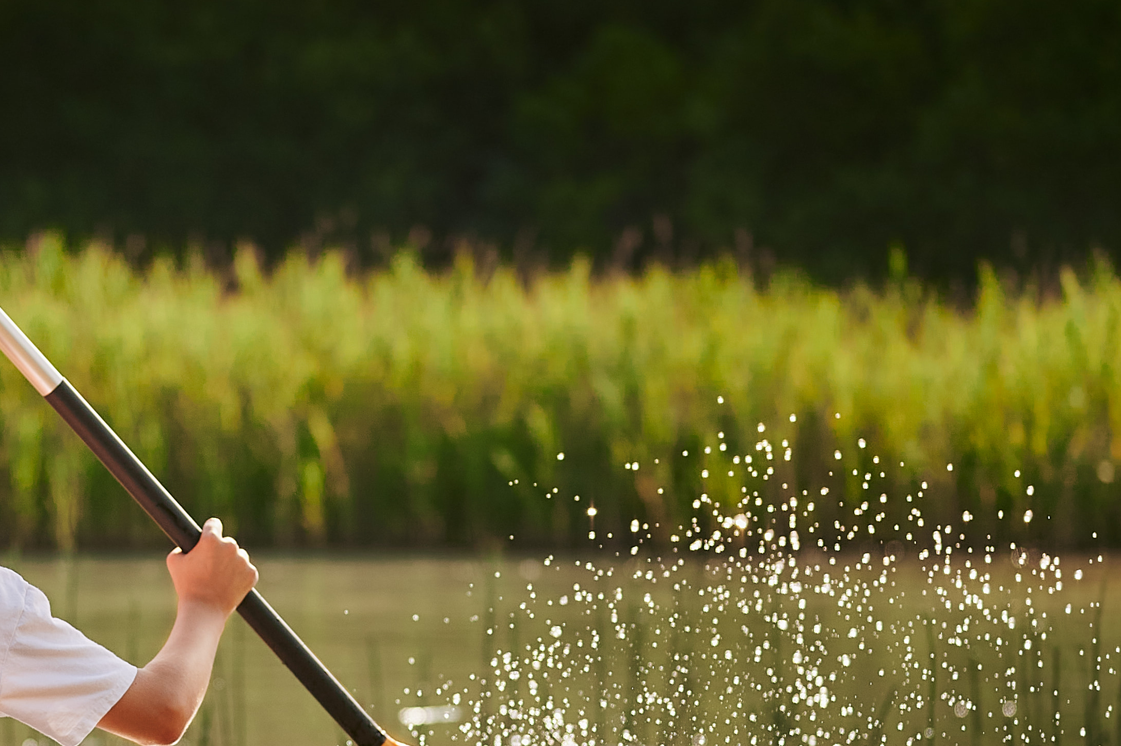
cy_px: 590
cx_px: 43
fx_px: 4294
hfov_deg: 14.7
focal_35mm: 138
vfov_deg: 9.9
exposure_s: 1/8000
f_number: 2
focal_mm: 50
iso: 220
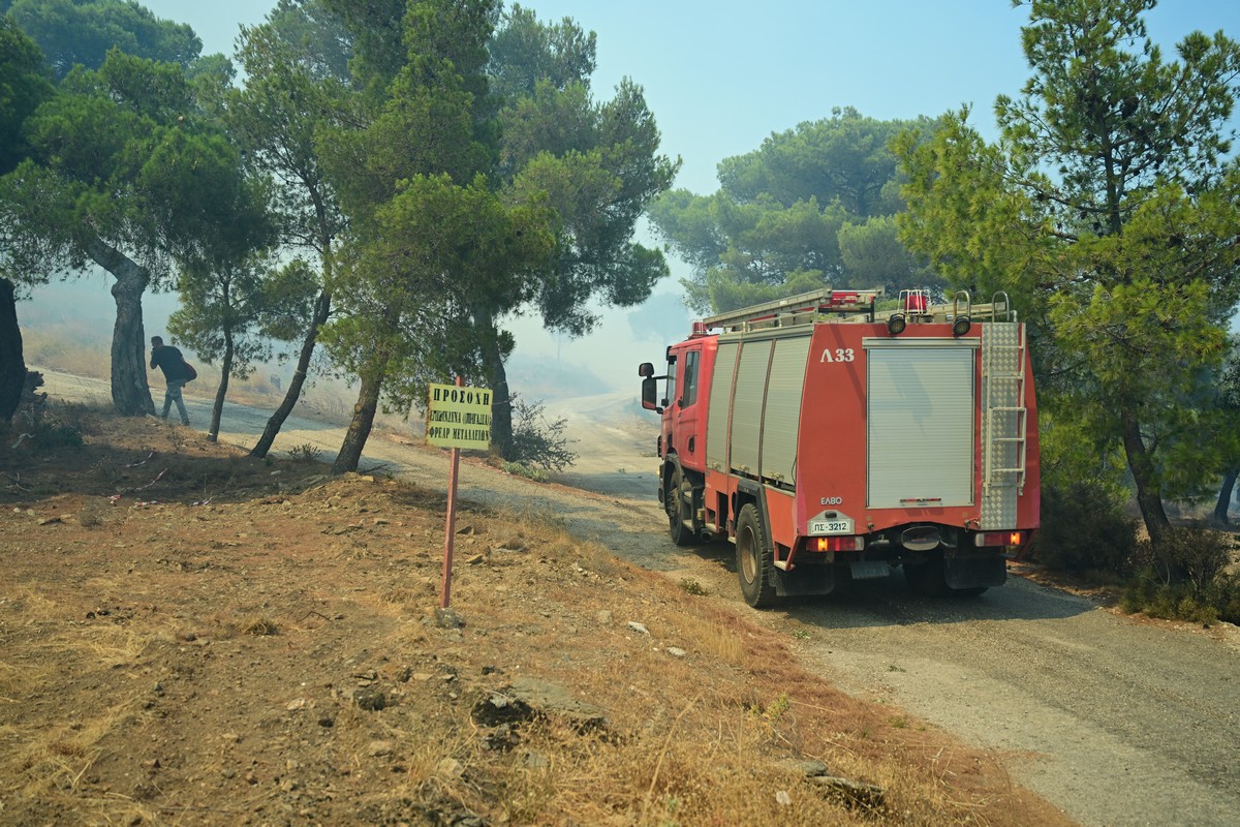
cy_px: 414
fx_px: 1378
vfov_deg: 33.4
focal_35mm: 40
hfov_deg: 48.5
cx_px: 620
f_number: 4
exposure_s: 1/2000
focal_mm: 40
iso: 320
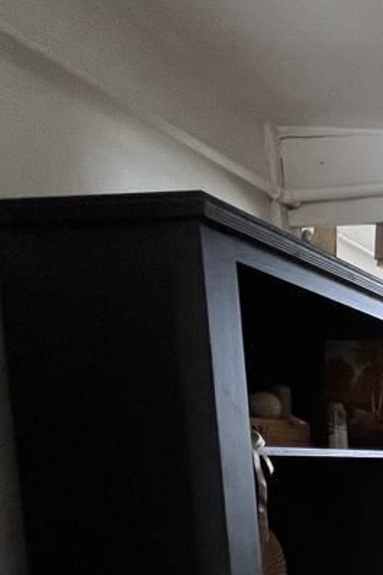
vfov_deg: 43.2
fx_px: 654
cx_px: 720
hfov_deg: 20.5
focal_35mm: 41
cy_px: 521
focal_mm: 1.57
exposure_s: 1/60
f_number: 1.8
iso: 250
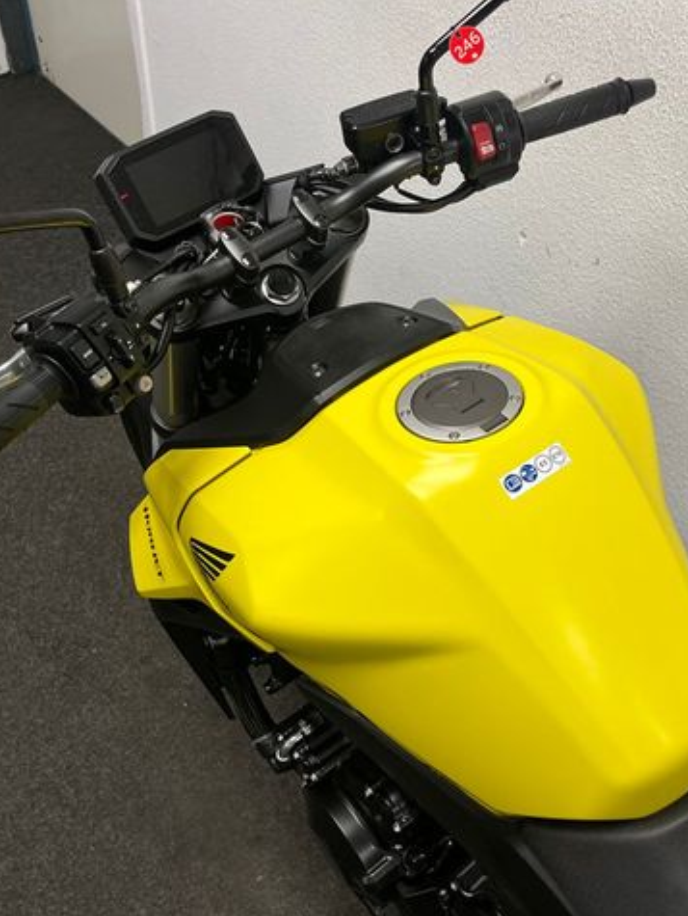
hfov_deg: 40.7
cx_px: 387
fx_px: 926
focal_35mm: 35
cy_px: 459
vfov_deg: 52.6
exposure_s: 1/100
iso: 125
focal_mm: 5.1
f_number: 1.6
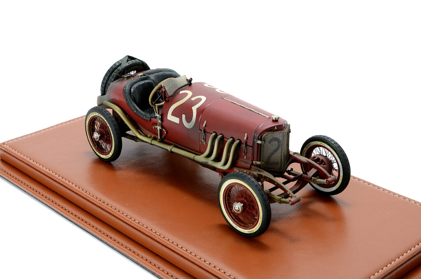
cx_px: 210
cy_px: 140
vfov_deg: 20.1
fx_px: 788
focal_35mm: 68
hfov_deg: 29.9
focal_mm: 45
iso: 320
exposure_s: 1/13
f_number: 14
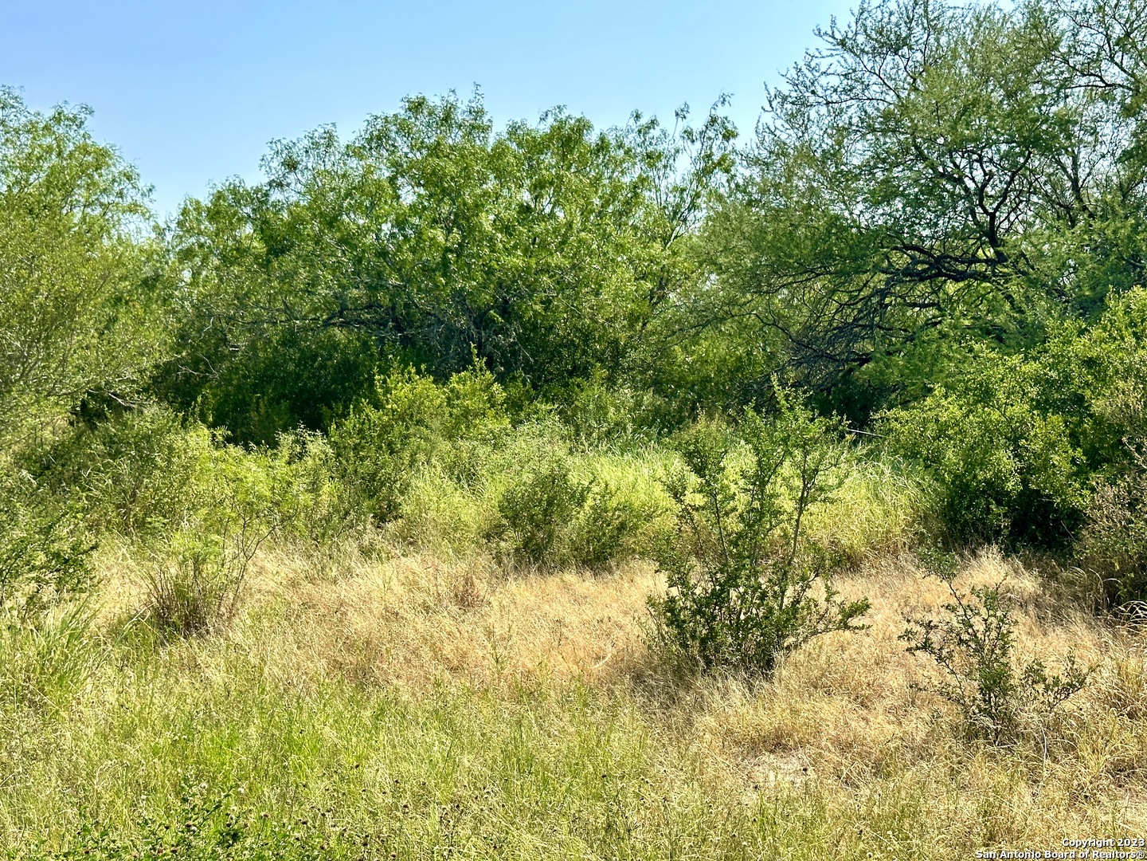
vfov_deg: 30.3
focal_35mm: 48
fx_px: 1590
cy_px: 430
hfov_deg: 39.7
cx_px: 574
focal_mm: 6.86
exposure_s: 1/2410
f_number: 1.78
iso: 64
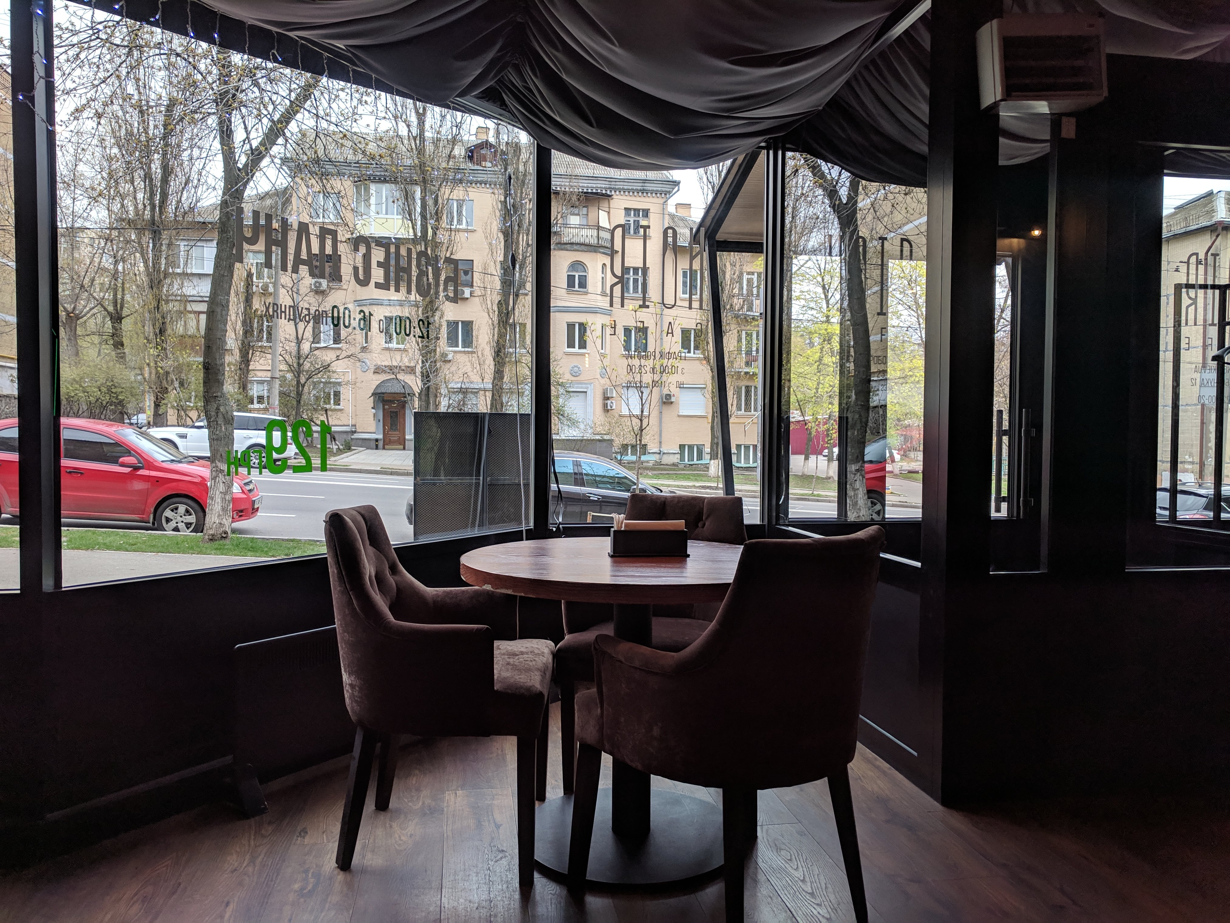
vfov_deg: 53.1
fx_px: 924
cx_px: 615
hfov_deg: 67.3
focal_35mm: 26
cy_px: 462
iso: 50
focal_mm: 4.67
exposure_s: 1/165
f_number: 2
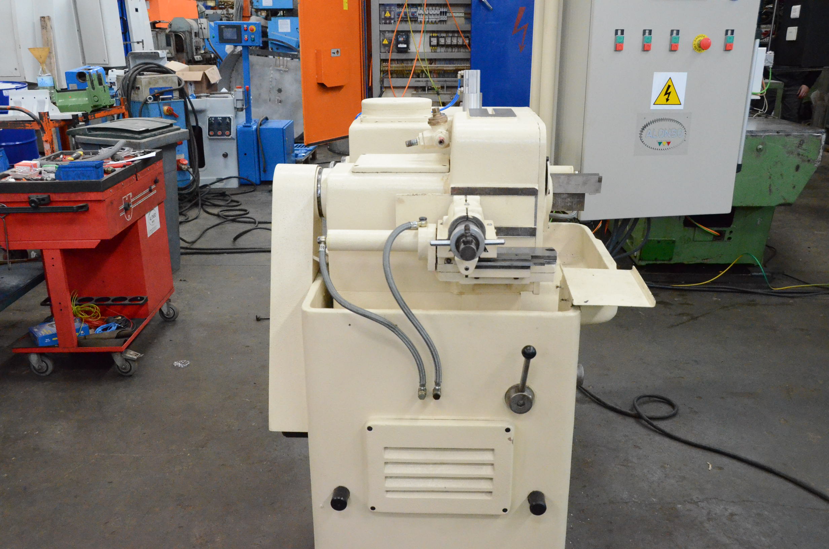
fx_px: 758
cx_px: 414
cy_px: 274
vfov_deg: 39.8
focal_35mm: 33
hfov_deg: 57.3
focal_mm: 22
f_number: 5.6
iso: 6400
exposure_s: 1/125
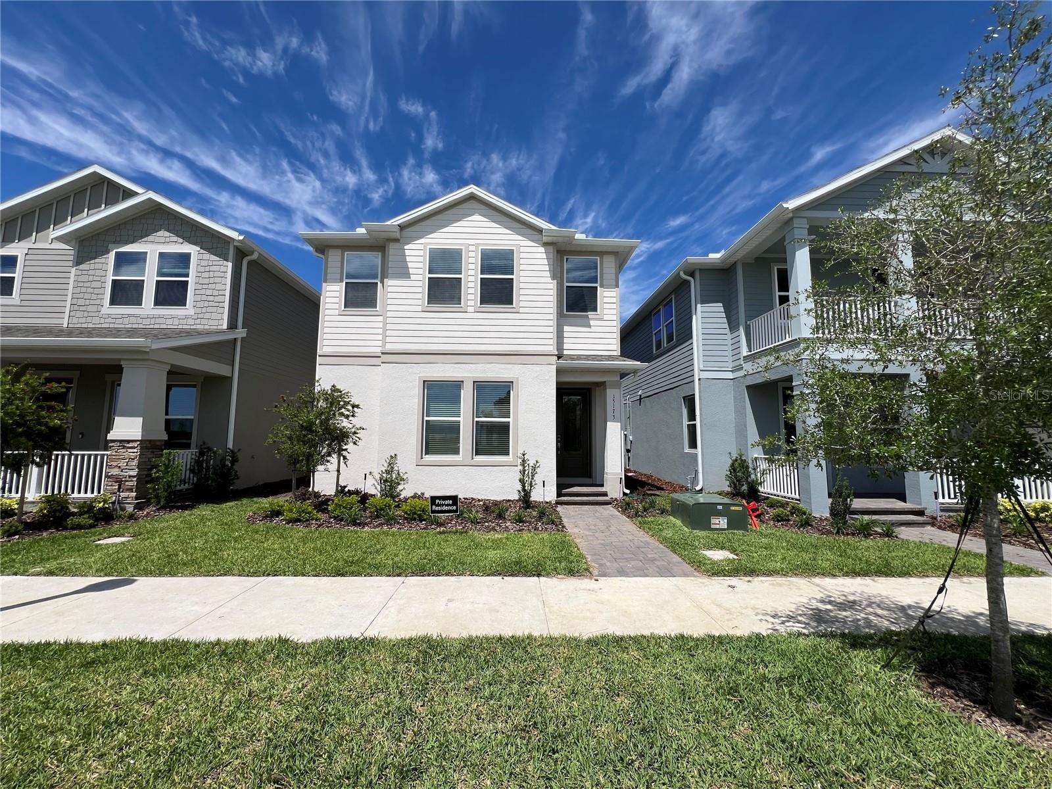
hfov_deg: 106.2
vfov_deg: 89.9
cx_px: 526
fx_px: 395
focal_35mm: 13
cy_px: 394
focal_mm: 1.57
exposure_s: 1/2950
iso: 32
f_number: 1.8
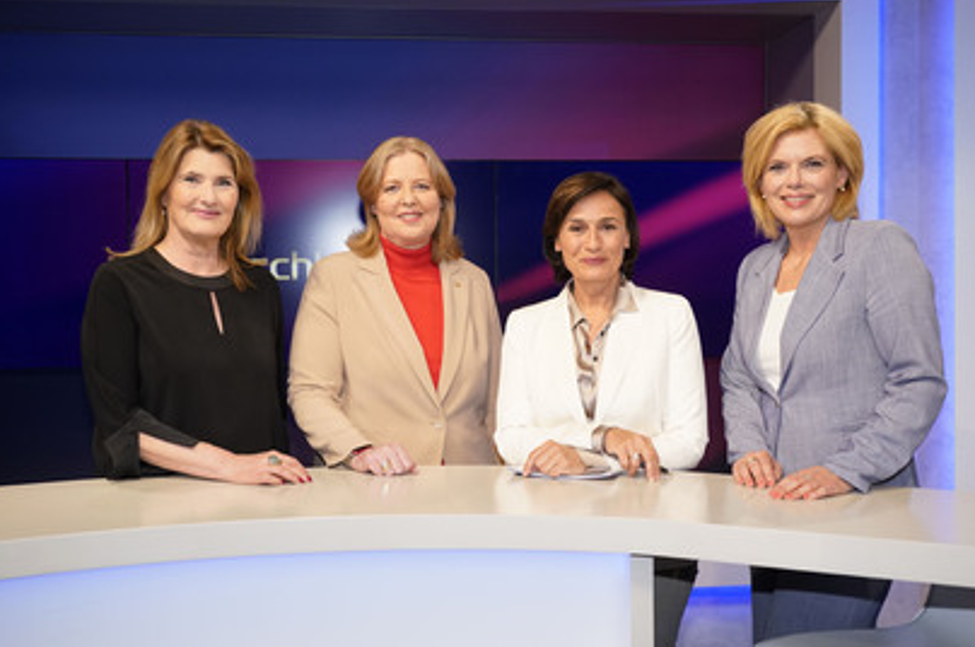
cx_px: 510
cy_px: 326
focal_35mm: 38
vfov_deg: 34.9
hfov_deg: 50.7
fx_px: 1028
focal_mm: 34
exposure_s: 1/160
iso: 2000
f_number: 5
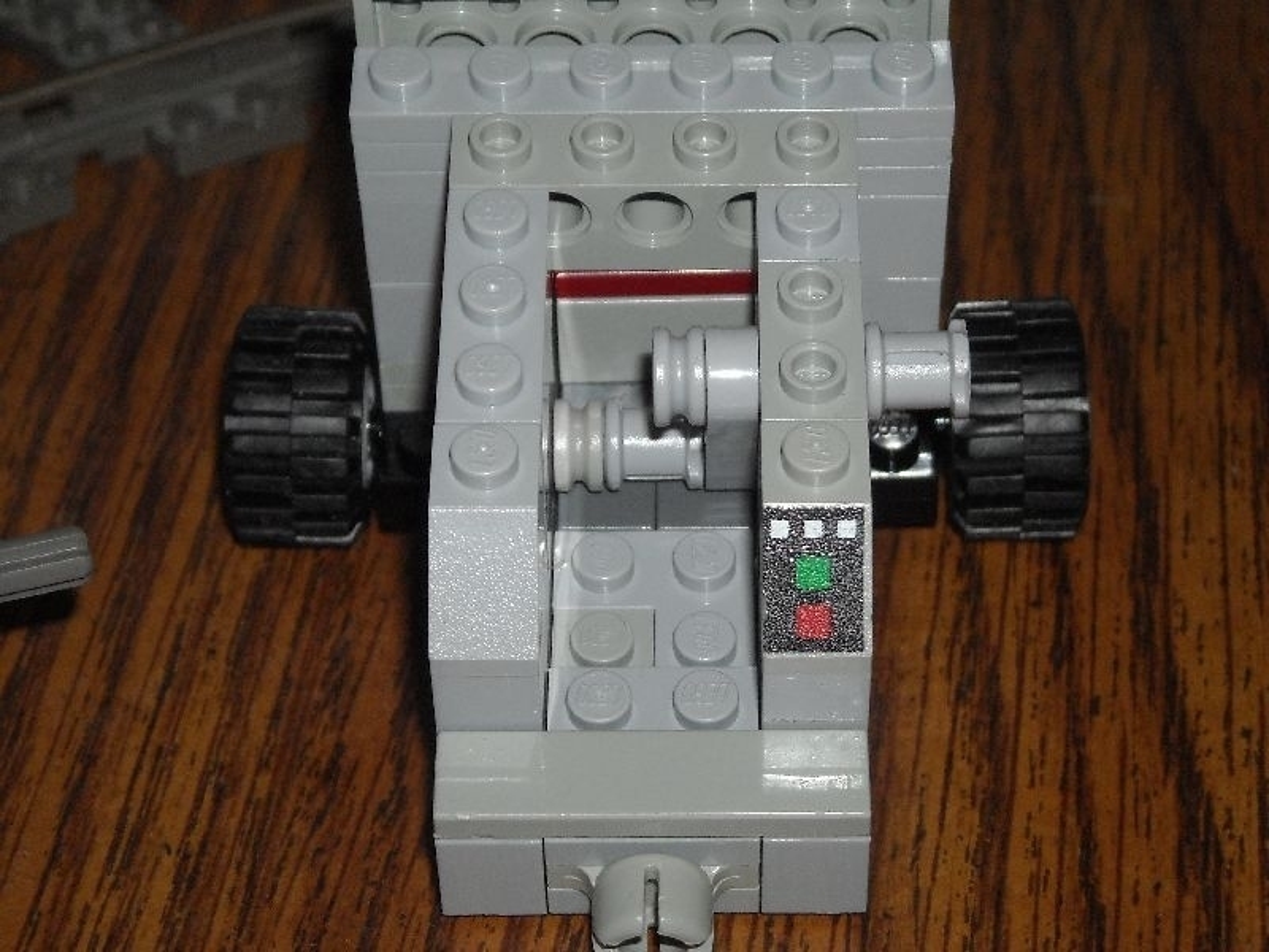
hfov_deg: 18.7
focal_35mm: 105
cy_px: 476
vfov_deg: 14.1
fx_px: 3849
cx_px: 634
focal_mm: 17.1
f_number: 9.3
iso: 200
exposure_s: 1/125
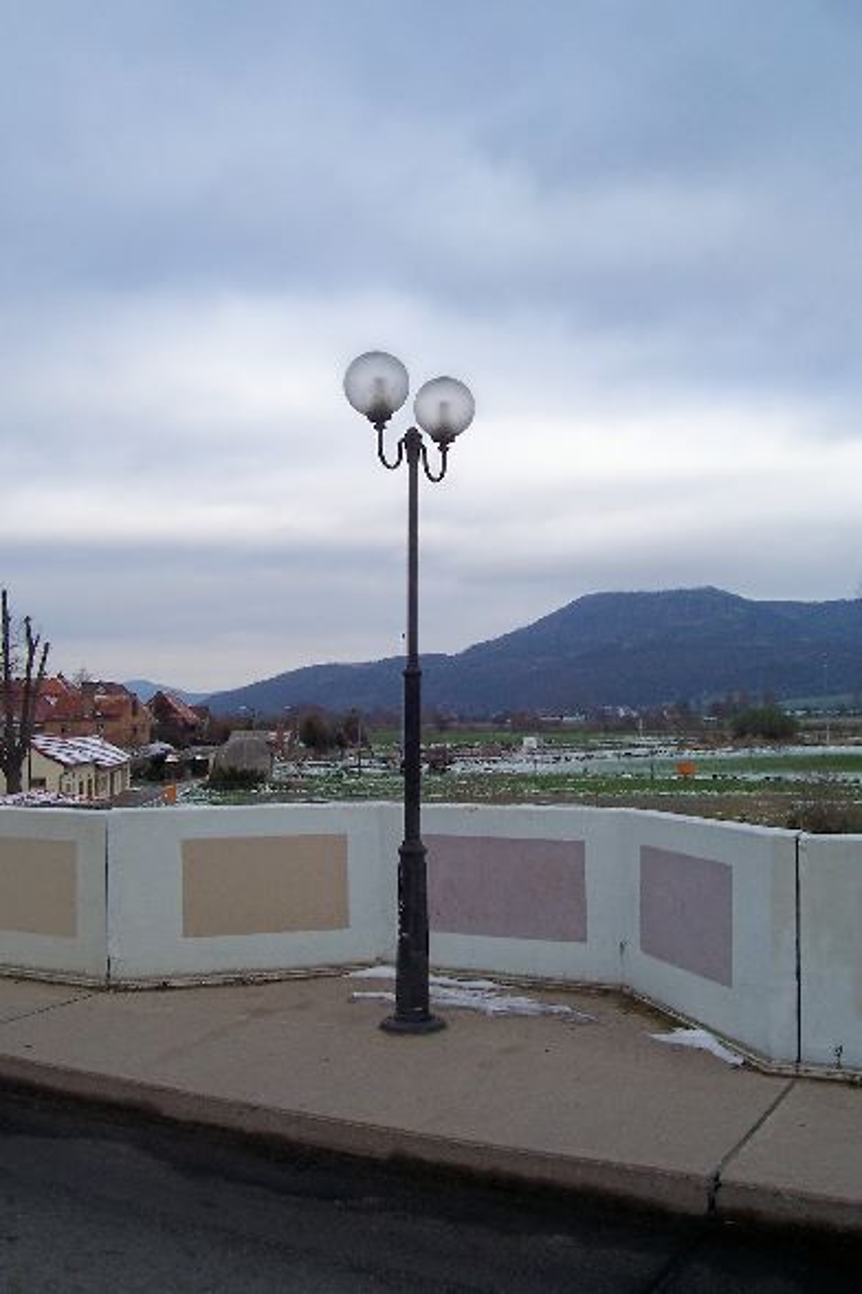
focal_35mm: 34
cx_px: 431
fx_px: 1221
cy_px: 647
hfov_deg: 38.9
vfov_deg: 55.8
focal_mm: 5.6
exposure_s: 1/125
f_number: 5.6
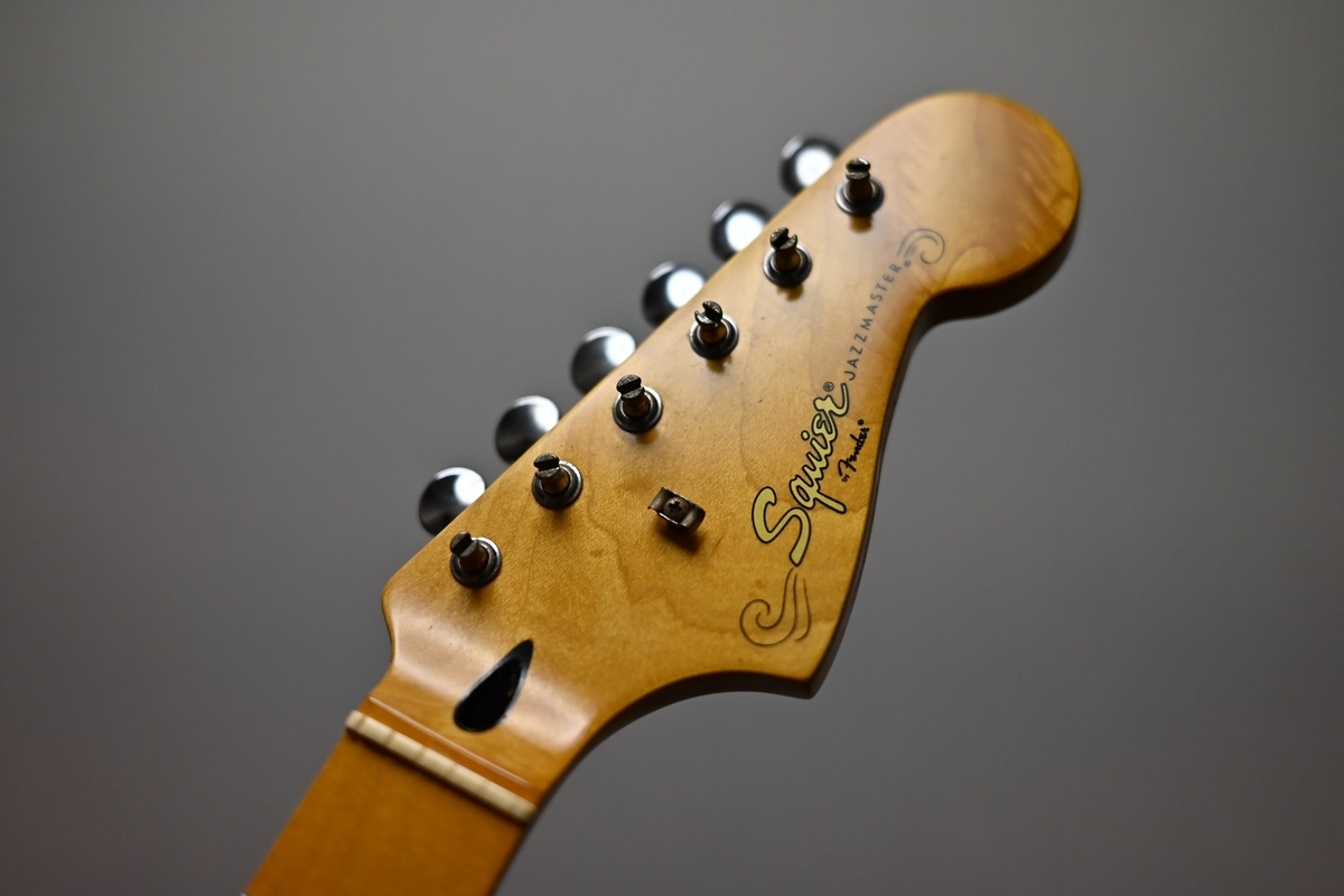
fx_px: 1493
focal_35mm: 40
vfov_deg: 33.4
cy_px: 448
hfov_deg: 48.5
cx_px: 672
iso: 400
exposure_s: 1/2000
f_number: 2.2
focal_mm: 40
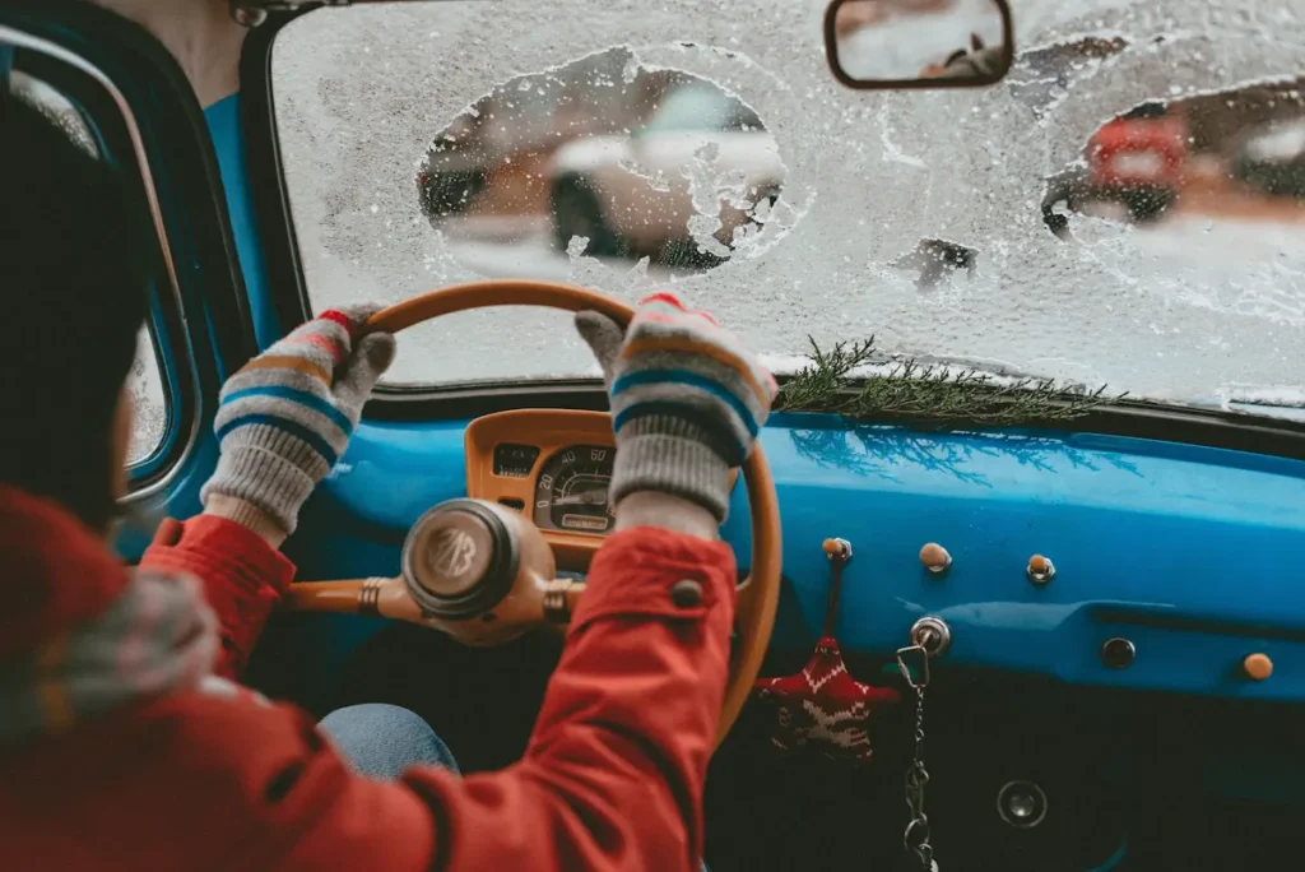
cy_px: 436
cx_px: 652
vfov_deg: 27.0
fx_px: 1813
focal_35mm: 50
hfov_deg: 39.6
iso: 400
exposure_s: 1/160
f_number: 3.2
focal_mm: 50
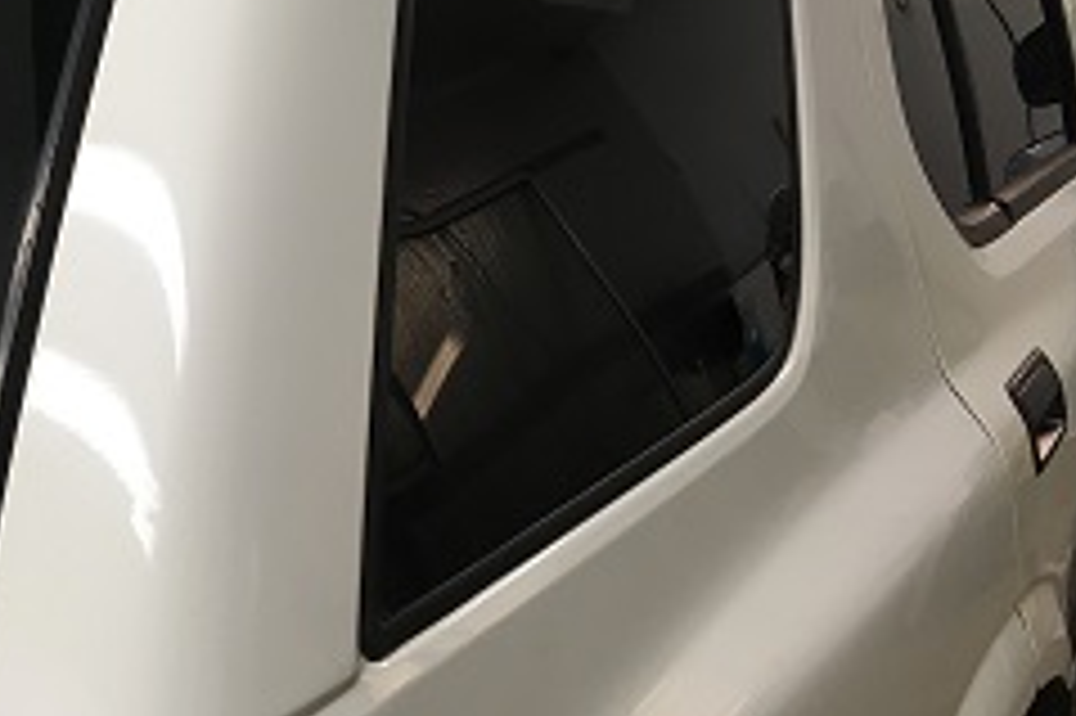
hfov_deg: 33.7
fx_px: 1732
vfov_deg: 23.3
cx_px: 252
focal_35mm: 58
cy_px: 344
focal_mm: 4.15
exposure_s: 1/30
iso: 25
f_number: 2.2
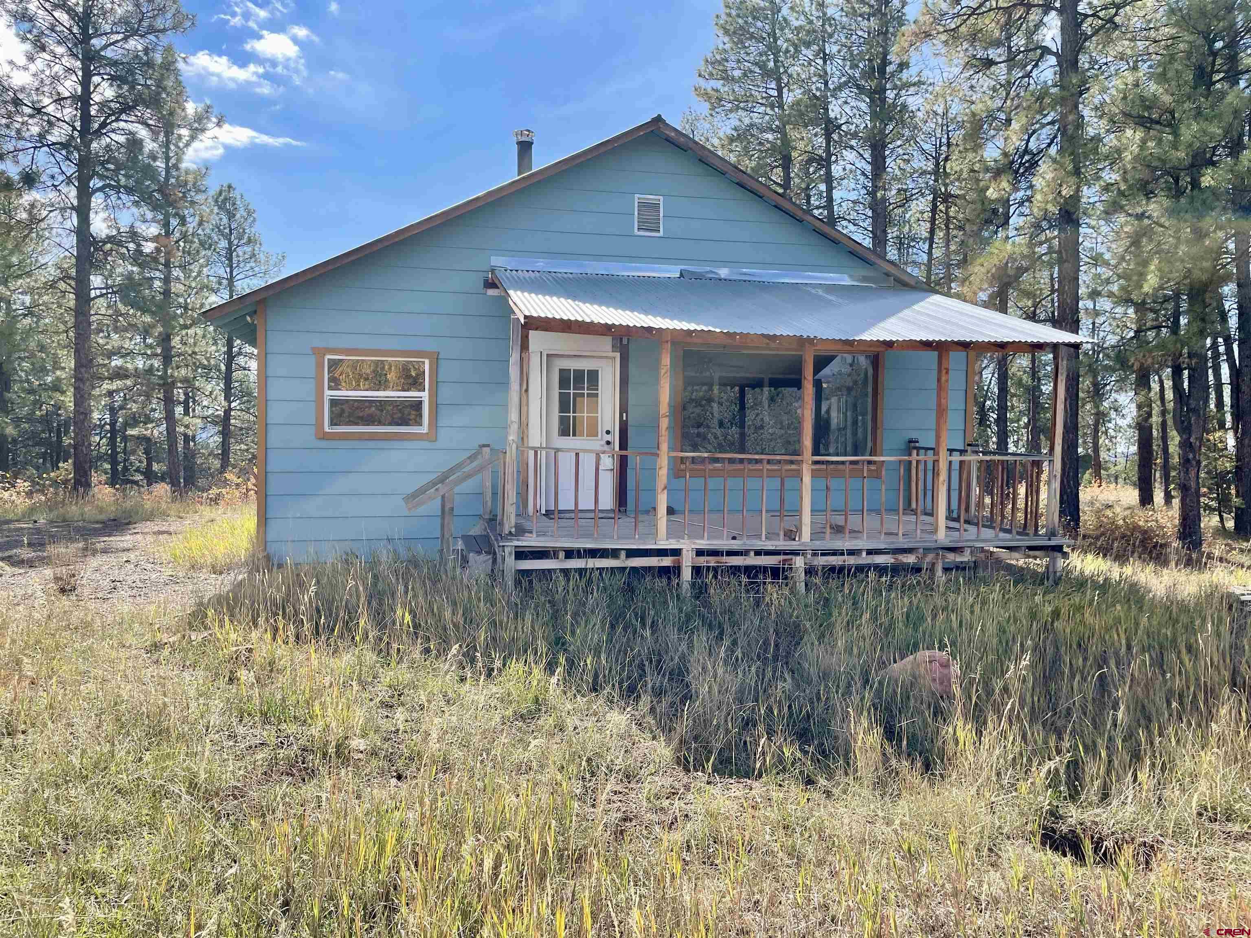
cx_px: 626
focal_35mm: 26
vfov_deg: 53.1
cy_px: 469
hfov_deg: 67.3
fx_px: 940
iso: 32
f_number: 1.6
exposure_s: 1/1715
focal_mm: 4.2
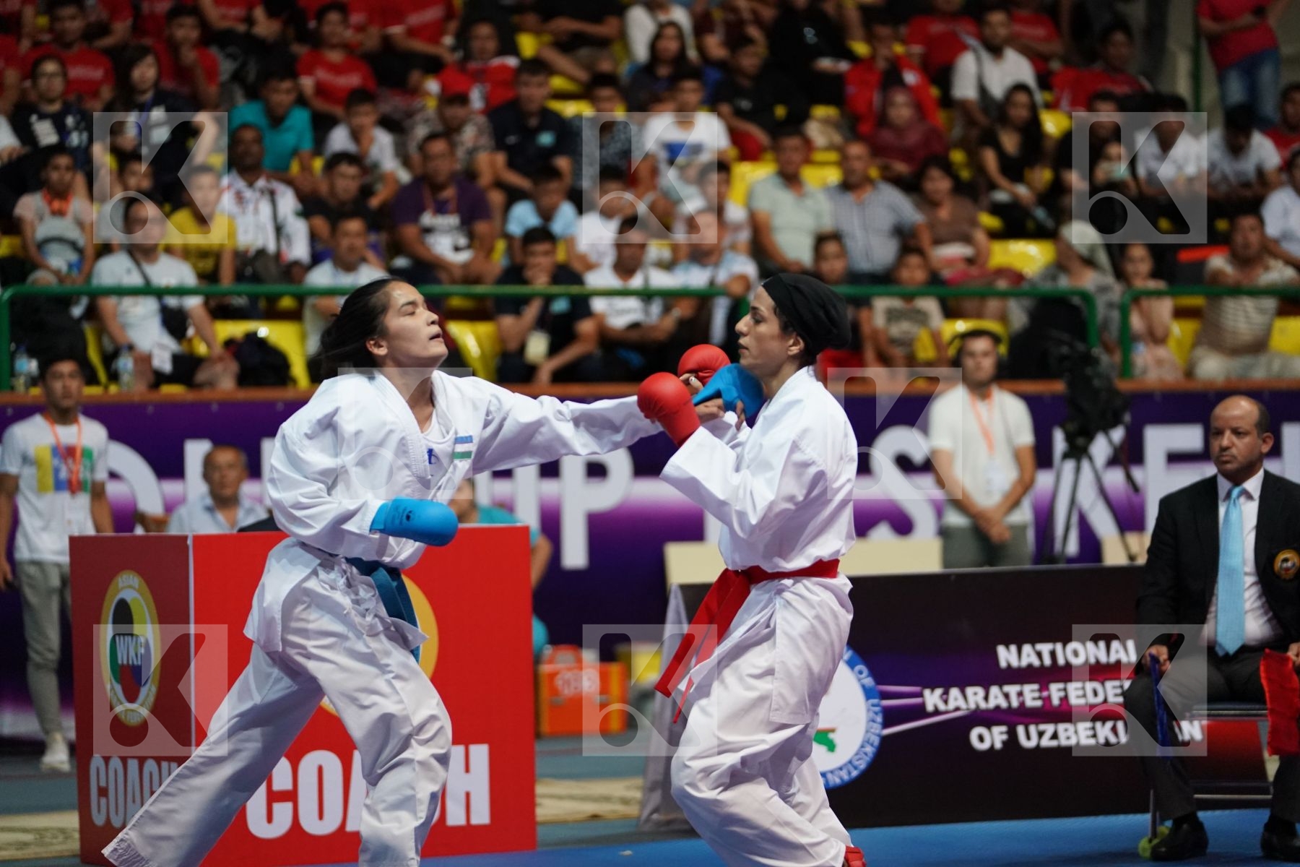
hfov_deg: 14.9
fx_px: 4983
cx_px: 650
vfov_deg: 9.9
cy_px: 434
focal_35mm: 138
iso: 4000
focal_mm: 138
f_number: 2.8
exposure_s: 1/1000
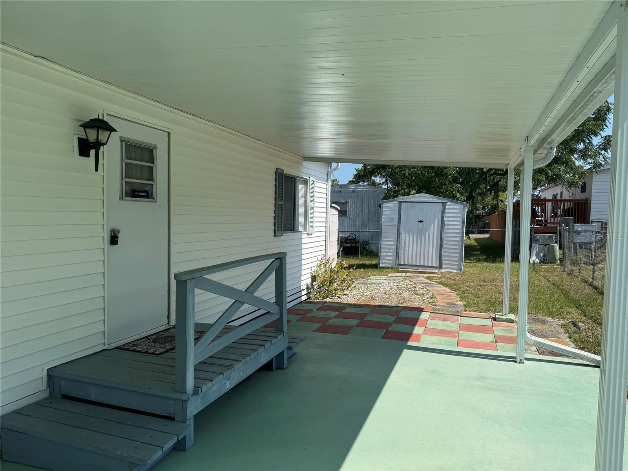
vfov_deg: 56.8
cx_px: 314
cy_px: 236
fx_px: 435
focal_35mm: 24
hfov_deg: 71.6
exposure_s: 1/4608
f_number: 1.78
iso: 80
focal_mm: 6.76
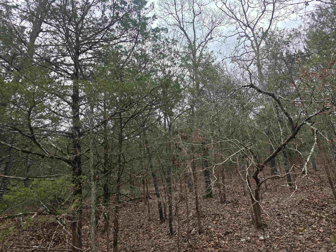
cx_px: 168
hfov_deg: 73.9
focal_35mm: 23
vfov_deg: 58.9
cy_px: 126
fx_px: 223
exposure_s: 1/180
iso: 80
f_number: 1.7
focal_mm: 6.3
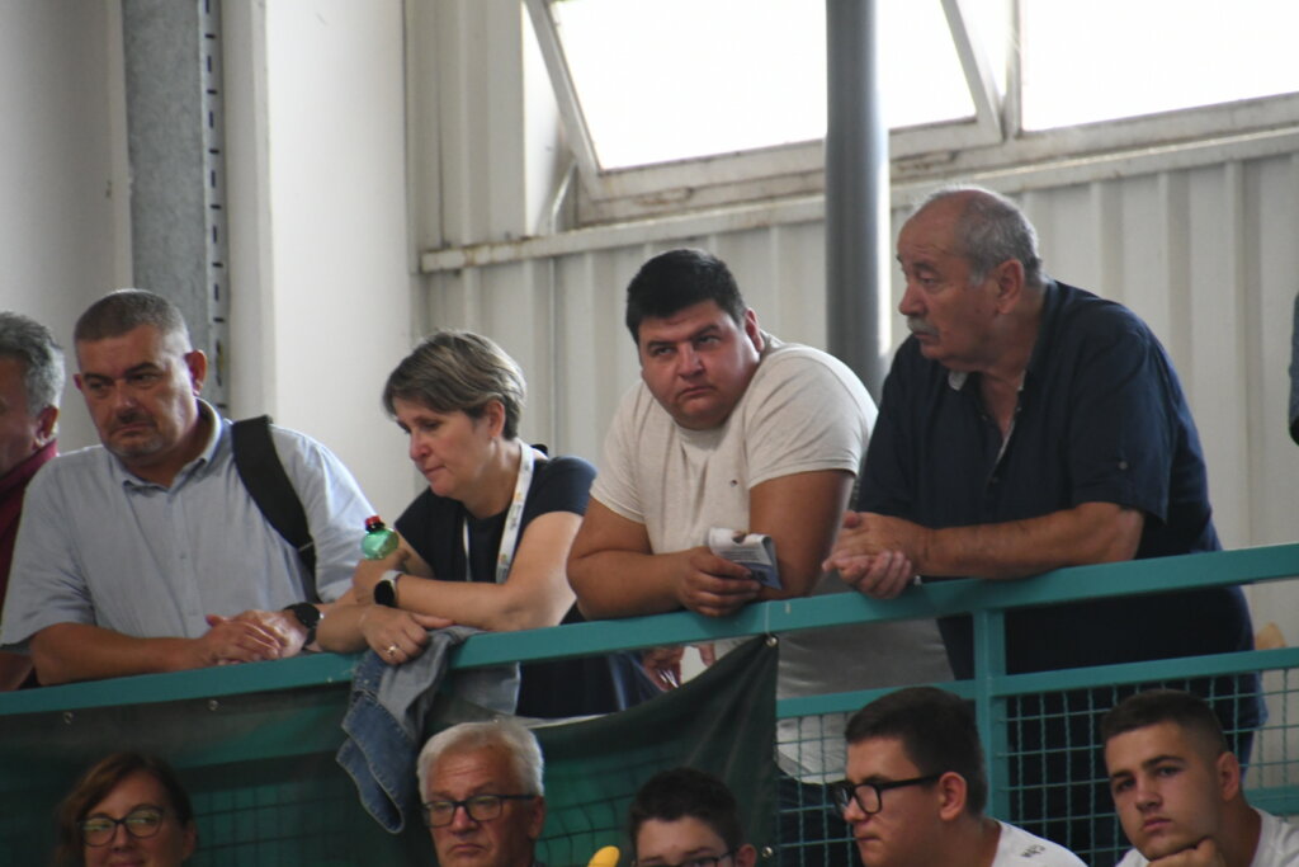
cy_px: 434
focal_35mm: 600
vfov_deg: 2.3
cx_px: 650
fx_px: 21652
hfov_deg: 3.4
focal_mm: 400
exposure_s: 1/800
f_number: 6.3
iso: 3200
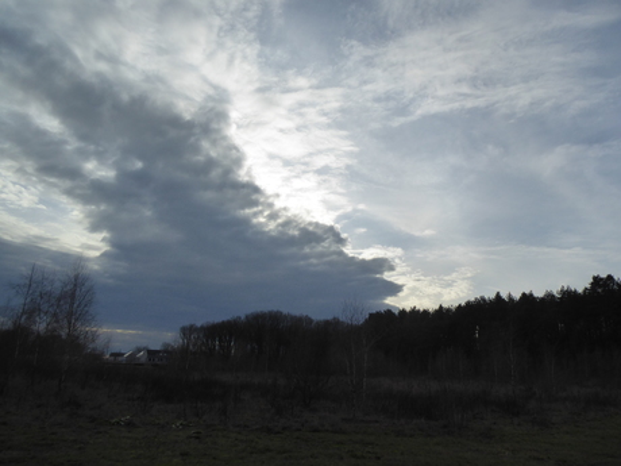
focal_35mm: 25
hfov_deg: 69.4
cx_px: 310
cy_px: 233
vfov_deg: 54.9
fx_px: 448
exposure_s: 1/2000
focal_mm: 4.3
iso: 125
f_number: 3.3
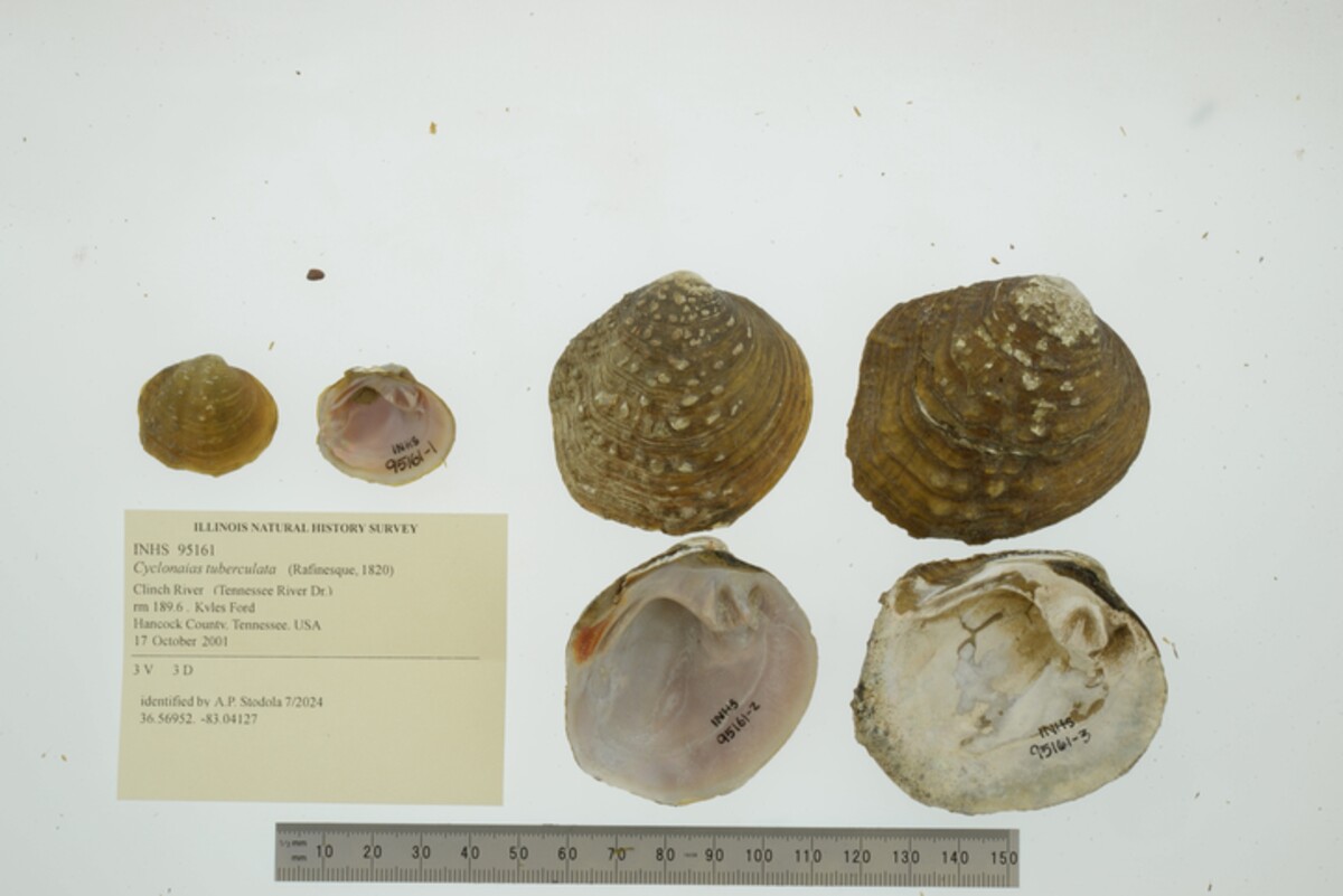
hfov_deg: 33.4
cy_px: 448
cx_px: 672
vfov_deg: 22.6
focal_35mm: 60
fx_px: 2239
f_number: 32
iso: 100
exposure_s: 1/10
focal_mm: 60
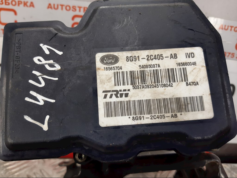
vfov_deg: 53.1
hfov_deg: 67.3
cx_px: 118
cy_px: 89
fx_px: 178
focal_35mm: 26
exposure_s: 1/100
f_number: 1.7
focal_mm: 3.93
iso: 64
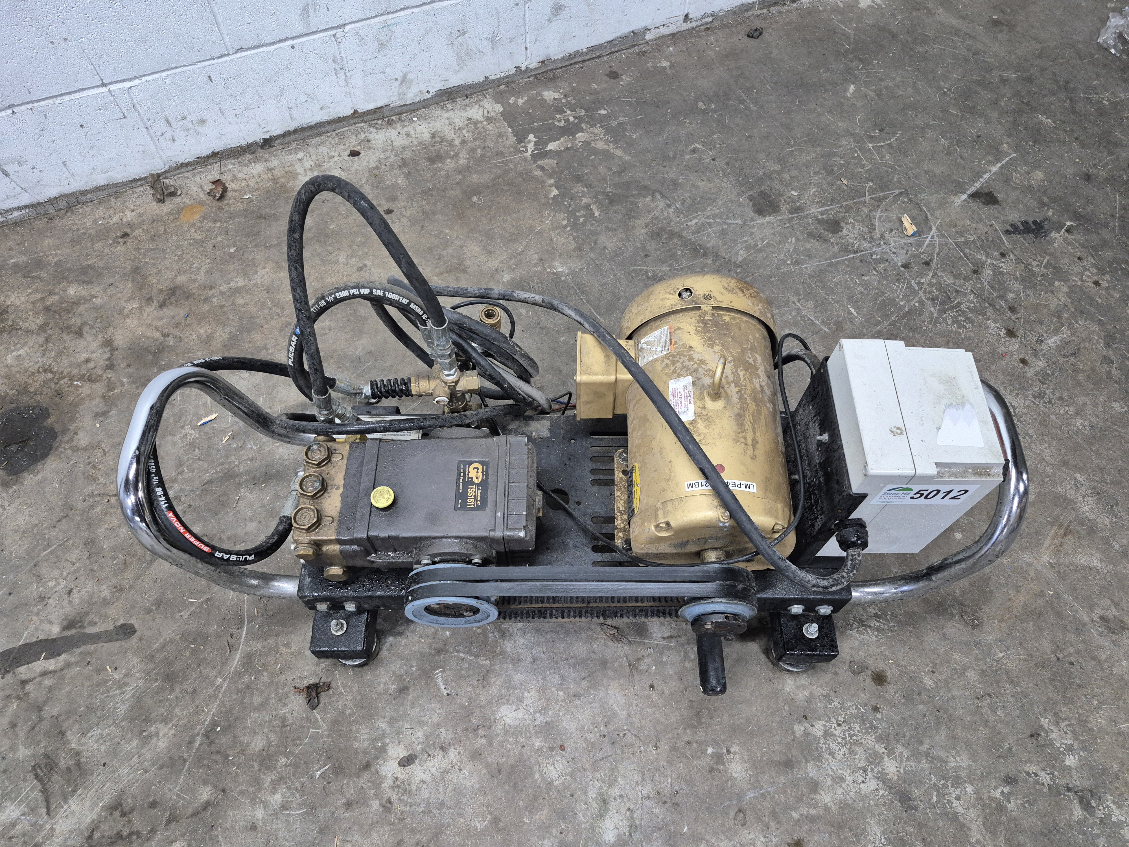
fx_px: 750
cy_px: 424
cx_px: 564
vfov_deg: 58.9
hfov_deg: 73.9
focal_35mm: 23
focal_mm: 5.4
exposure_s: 1/120
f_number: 1.8
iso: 640
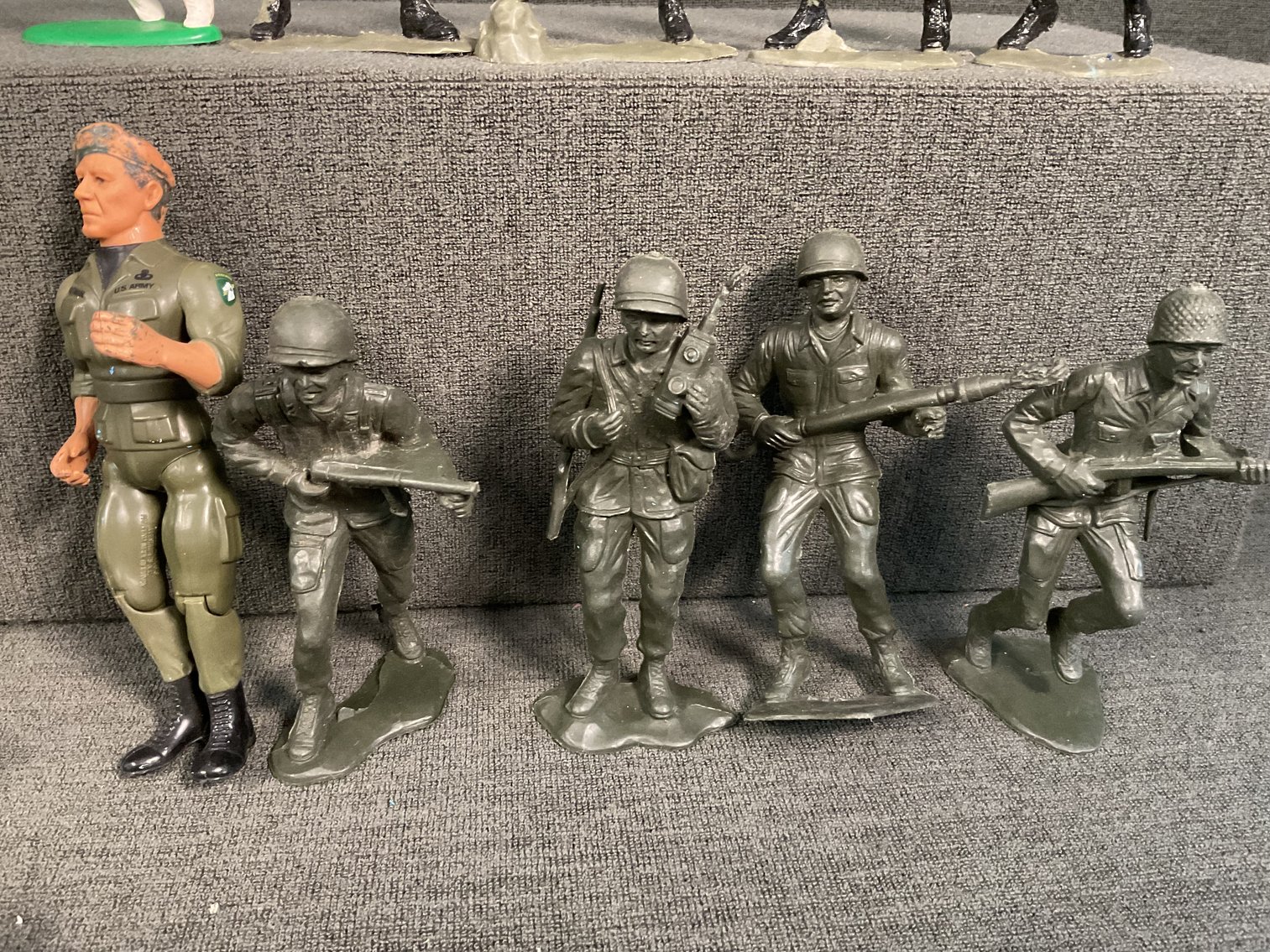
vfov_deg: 48.2
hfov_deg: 61.7
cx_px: 635
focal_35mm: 29
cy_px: 476
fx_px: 1064
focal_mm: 3
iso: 400
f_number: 1.8
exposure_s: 1/30
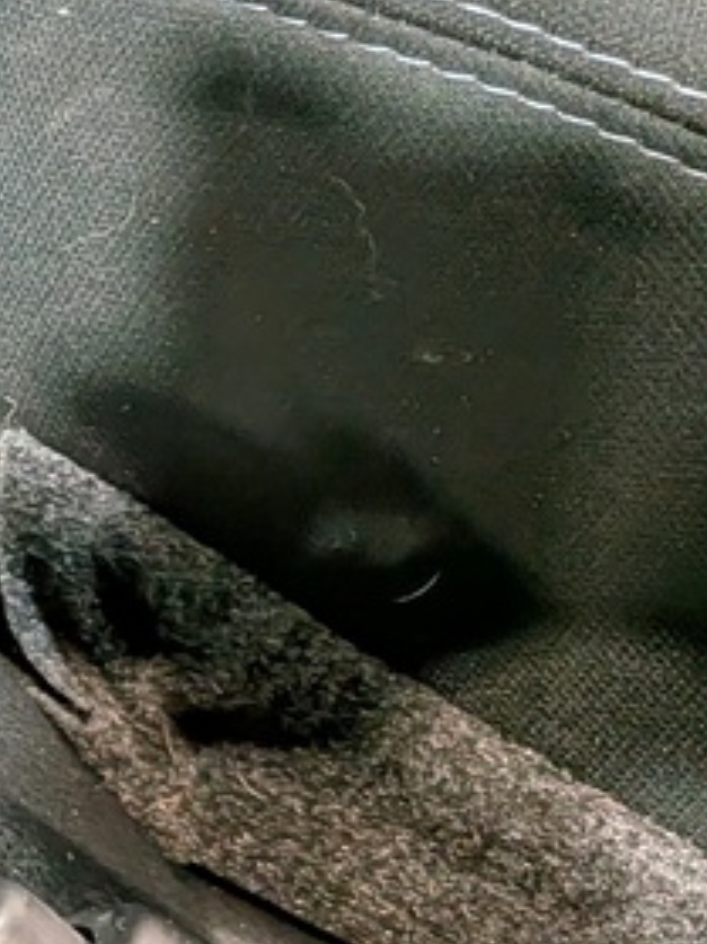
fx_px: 2398
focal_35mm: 88
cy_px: 335
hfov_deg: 12.9
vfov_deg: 22.2
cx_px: -981
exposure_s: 1/100
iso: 41
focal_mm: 4.53
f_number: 1.7
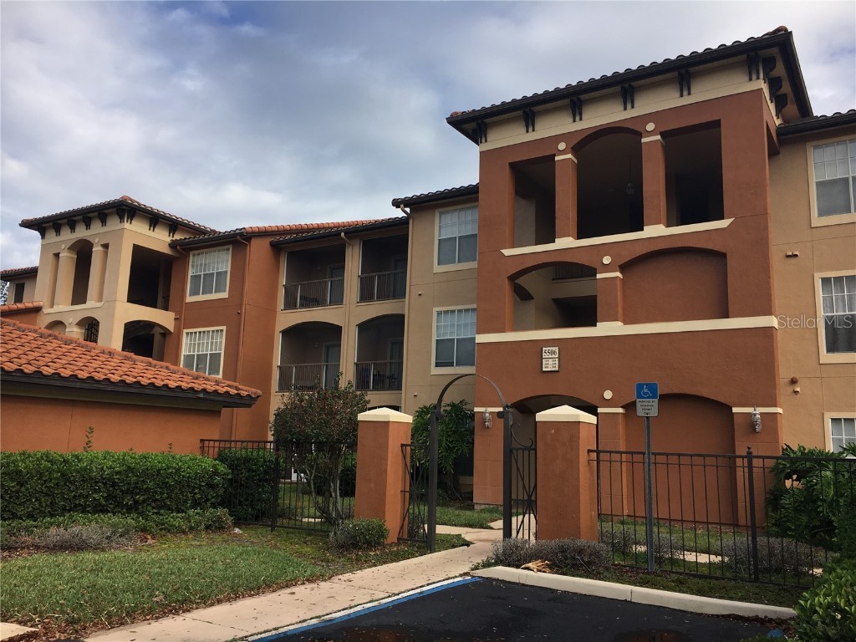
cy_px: 321
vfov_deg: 48.2
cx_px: 428
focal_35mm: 29
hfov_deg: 61.7
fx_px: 717
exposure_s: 1/874
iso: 25
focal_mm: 4.15
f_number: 2.2
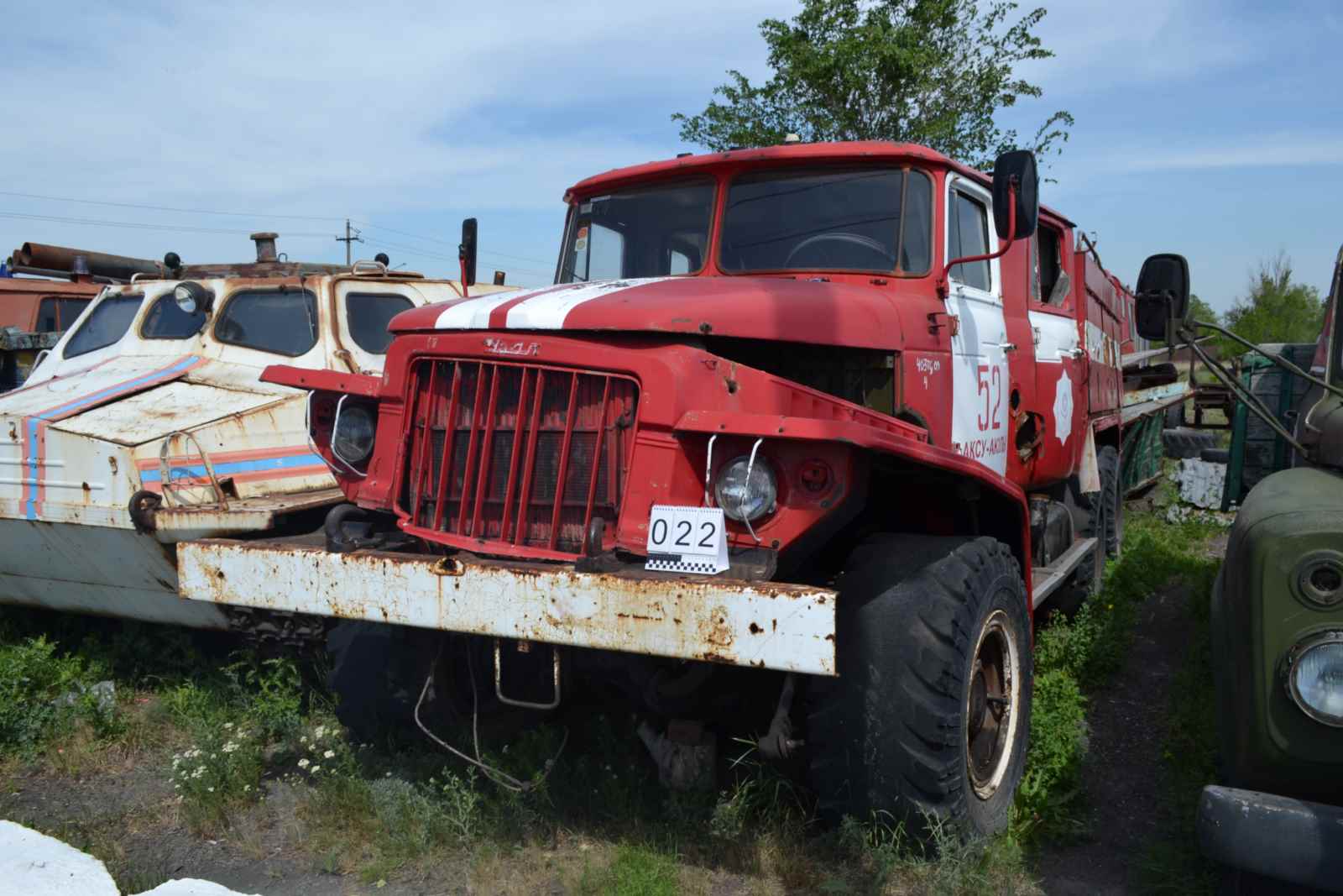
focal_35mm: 27
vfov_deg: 47.9
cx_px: 672
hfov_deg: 67.4
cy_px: 448
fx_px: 1007
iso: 100
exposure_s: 1/200
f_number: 7.1
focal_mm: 18
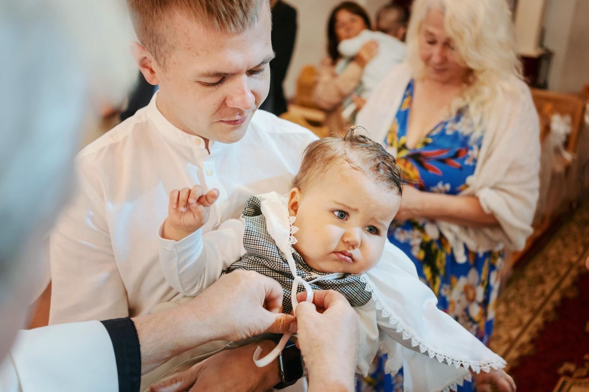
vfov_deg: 37.9
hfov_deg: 54.4
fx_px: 573
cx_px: 294
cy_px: 196
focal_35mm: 35
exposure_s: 1/125
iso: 1250
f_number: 2.8
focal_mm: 35
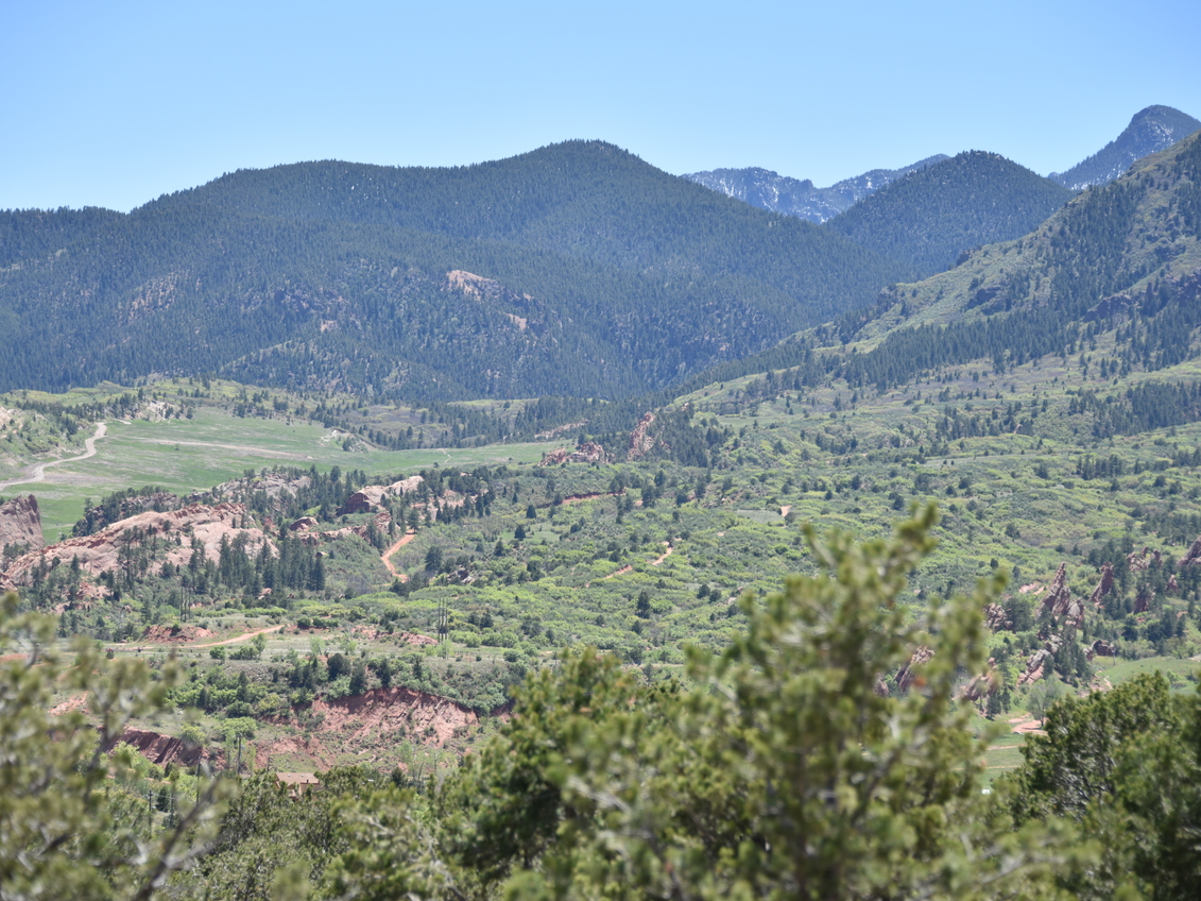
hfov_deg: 13.4
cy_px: 448
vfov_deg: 10.1
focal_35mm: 147
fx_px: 5100
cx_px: 585
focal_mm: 135
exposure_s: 1/320
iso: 100
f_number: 6.3
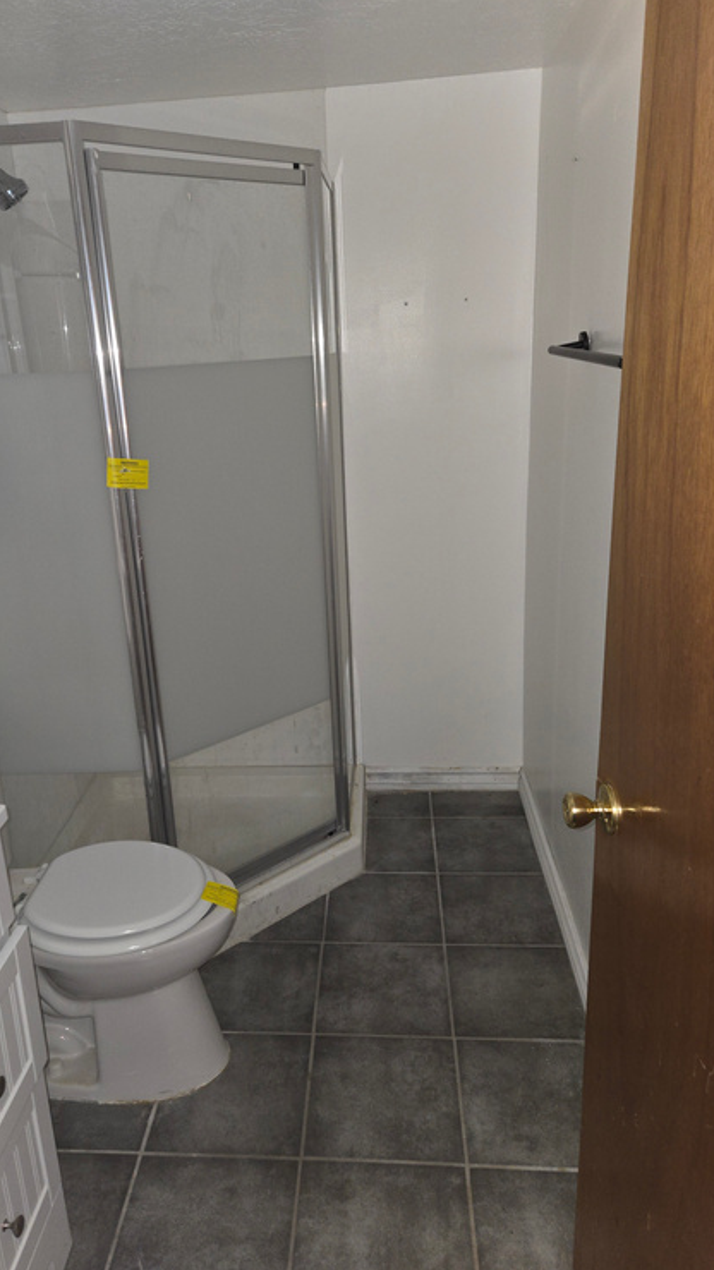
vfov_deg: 71.9
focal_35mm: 26
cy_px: 630
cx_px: 297
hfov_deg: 44.2
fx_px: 875
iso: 125
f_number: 1.8
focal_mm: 5.4
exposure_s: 1/21.6
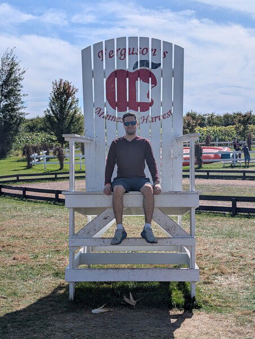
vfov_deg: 38.9
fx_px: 480
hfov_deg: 29.8
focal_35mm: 49
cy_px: 170
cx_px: 128
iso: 19
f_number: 1.68
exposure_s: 1/2577
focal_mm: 6.9
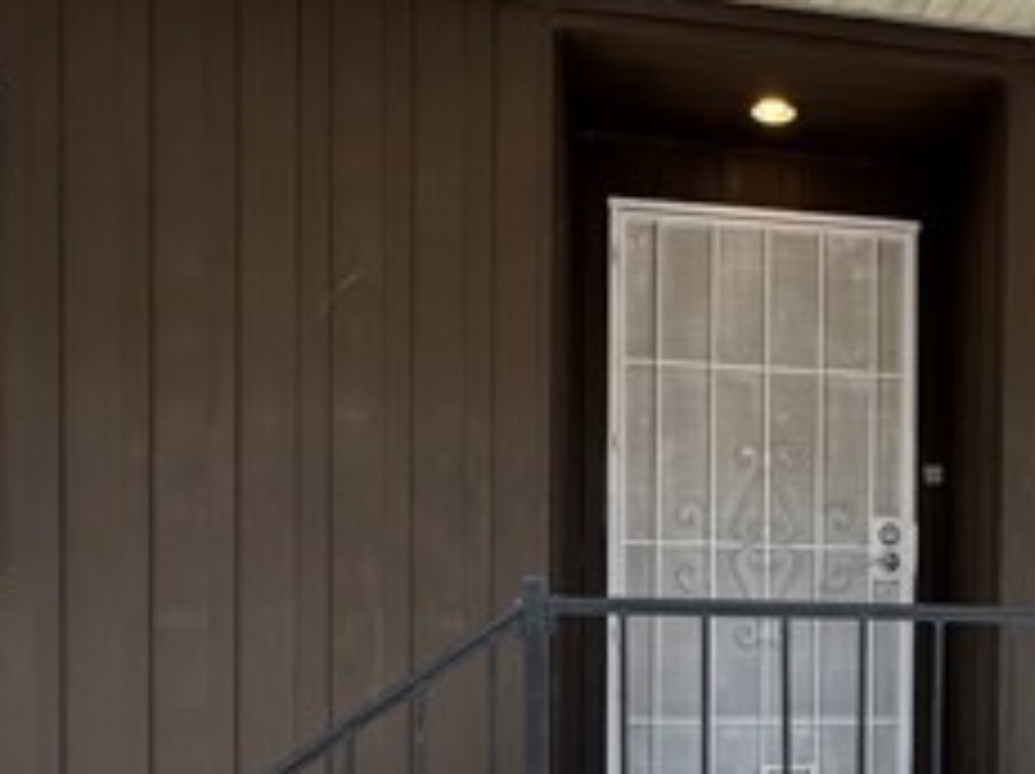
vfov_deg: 35.0
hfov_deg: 45.2
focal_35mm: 39
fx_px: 1165
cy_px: 670
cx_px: 846
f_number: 2.2
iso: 40
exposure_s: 1/341
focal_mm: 2.22
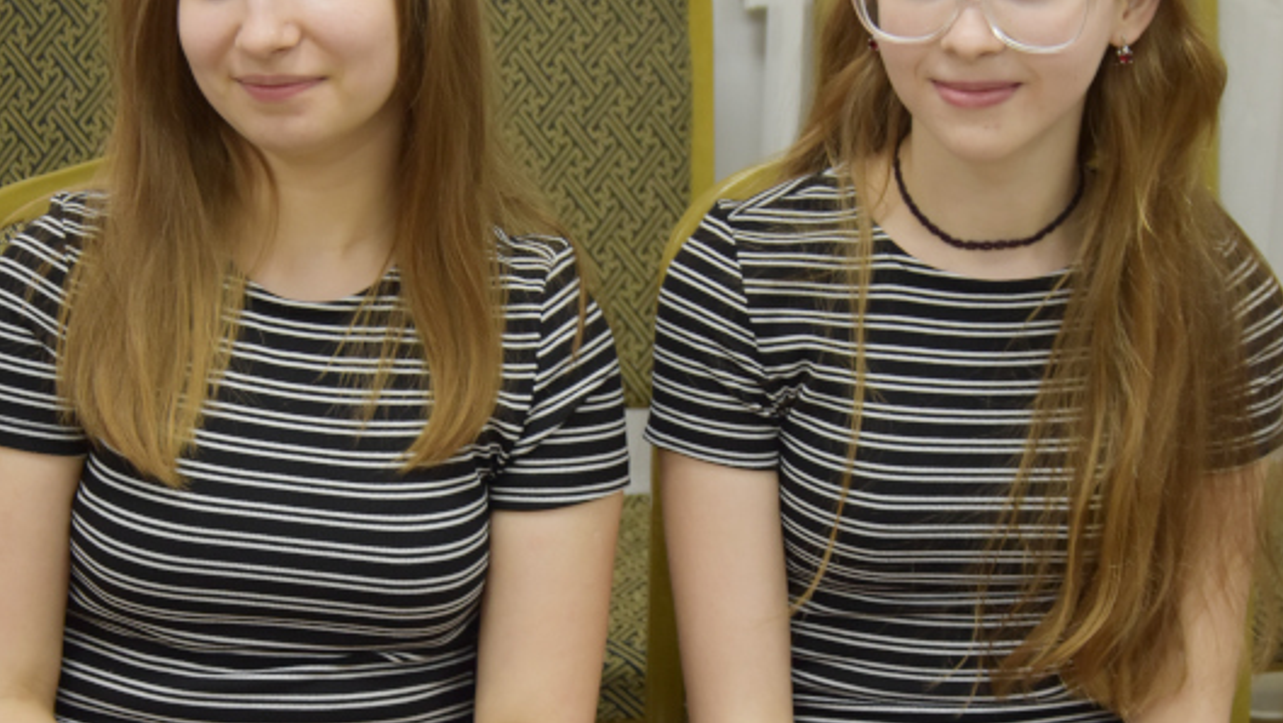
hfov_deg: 22.4
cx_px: 639
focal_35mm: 95
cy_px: 53
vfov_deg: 12.6
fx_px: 3233
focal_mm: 40
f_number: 4.5
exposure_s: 1/60
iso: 640
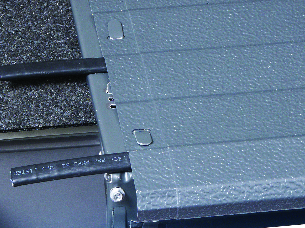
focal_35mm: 179
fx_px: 1577
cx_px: 149
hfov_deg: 11.0
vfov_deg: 8.3
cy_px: 133
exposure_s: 1/750
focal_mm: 35.04
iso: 100
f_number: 8
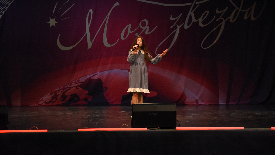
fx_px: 846
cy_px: 66
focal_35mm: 116
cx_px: 137
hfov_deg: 18.5
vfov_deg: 10.4
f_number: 3.5
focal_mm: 110
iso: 5000
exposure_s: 1/640
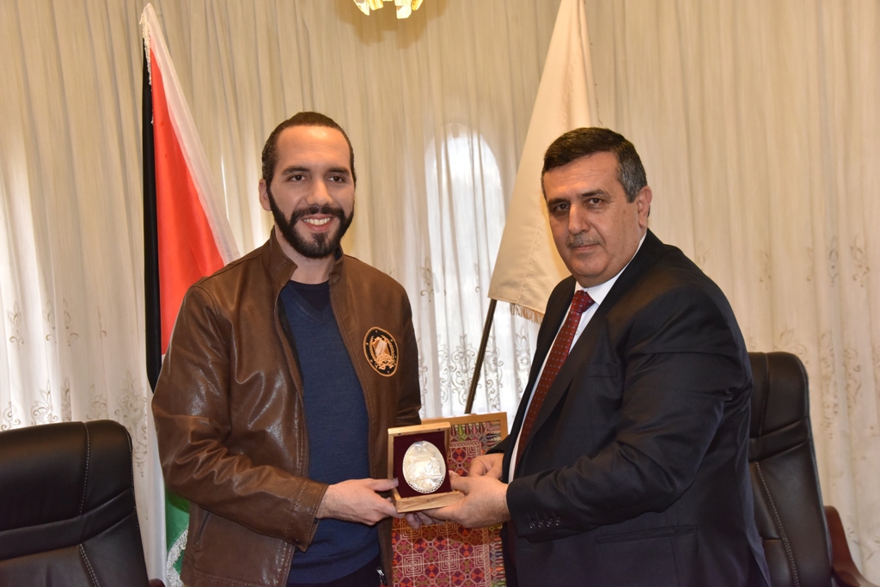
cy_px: 294
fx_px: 1173
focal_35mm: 48
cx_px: 440
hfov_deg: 41.1
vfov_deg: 28.1
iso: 2500
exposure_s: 1/250
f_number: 7.1
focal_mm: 48
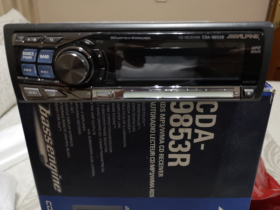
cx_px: 140
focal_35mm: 27
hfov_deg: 65.3
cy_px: 105
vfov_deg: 51.3
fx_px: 218
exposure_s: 1/50
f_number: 1.8
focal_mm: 3.95
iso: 640
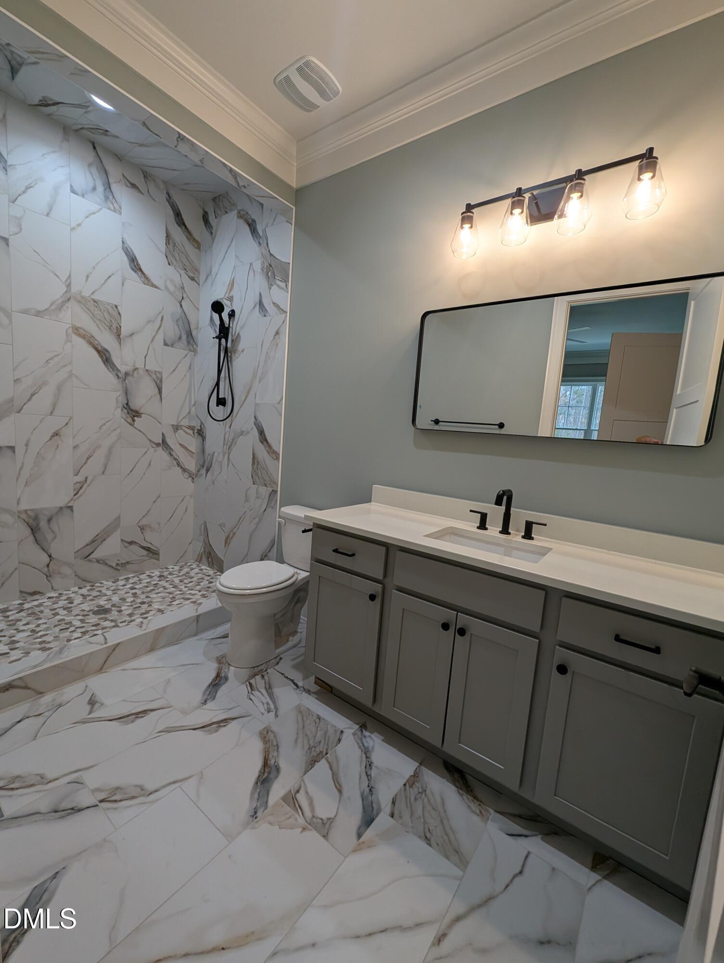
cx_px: 362
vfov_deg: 106.1
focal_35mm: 13
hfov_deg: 90.0
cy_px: 482
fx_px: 362
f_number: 2.2
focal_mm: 1.95
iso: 91
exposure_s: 1/120
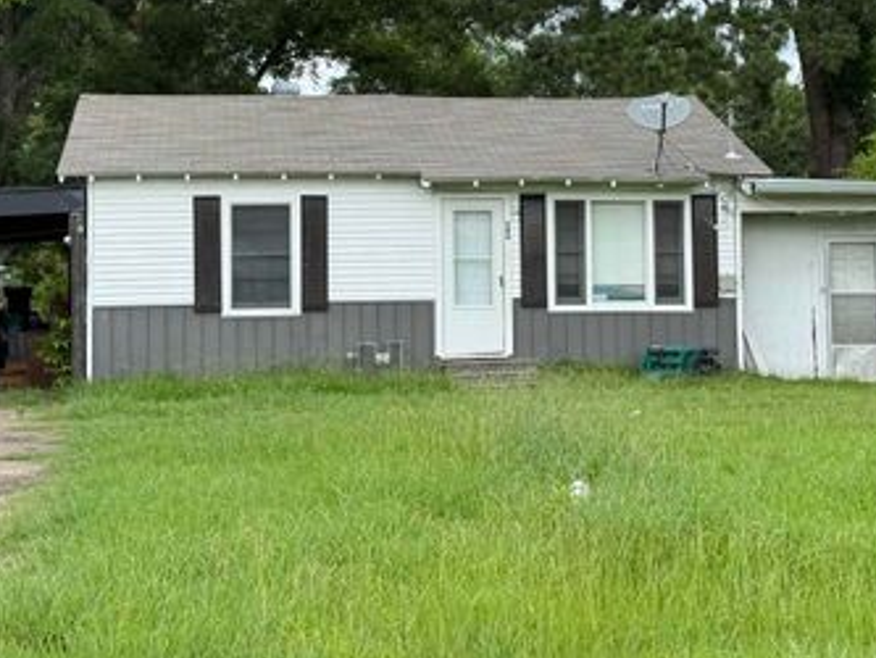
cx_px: 479
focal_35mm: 72
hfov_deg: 27.0
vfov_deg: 20.3
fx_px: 1823
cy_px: 188
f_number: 1.78
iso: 100
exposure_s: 1/2033
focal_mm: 6.76
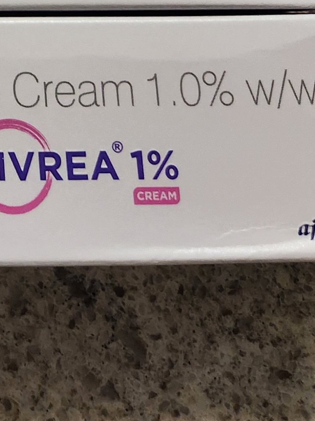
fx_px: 1106
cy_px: -331
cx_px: -222
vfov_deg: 17.6
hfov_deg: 14.5
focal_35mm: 91
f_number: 1.8
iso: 125
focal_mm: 5.4
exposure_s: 1/120
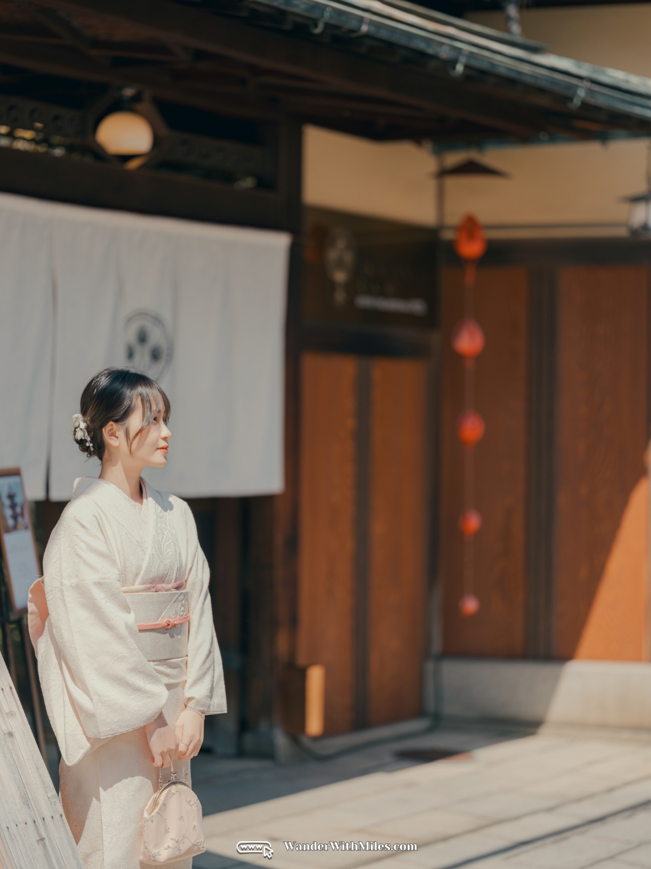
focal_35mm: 87
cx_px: 326
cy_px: 434
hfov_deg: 17.0
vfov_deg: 22.5
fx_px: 2182
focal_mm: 110
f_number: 2
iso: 200
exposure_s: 1/1700
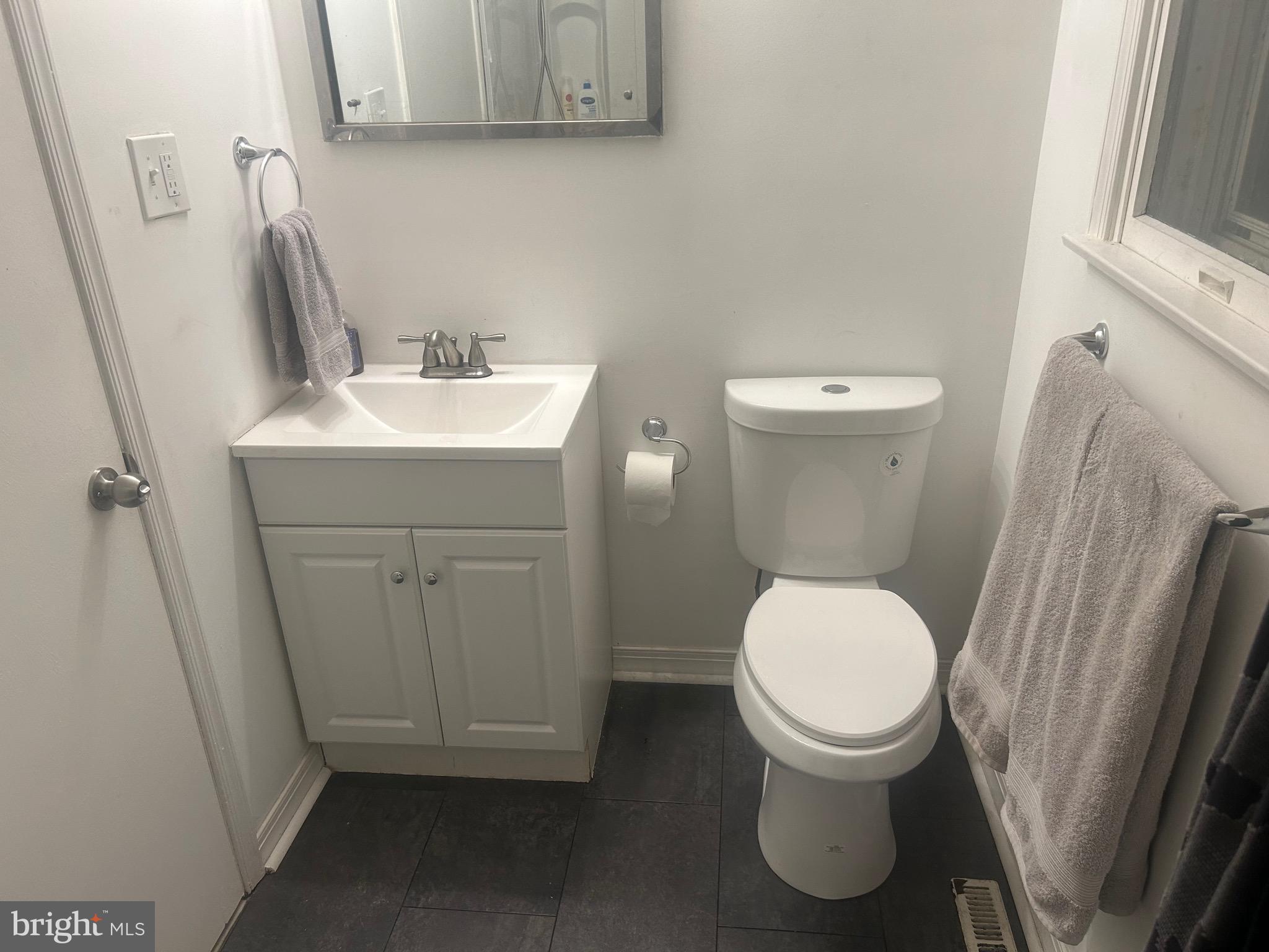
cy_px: 476
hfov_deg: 67.3
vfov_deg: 53.1
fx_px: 953
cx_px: 634
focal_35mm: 26
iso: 125
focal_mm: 5.7
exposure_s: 1/120
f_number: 1.5
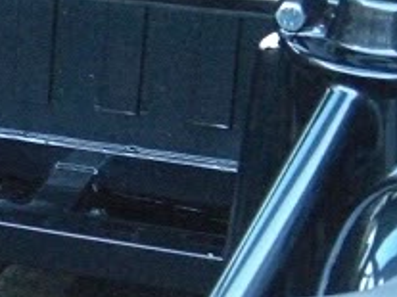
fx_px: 2155
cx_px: -198
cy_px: 207
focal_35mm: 188
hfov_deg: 10.2
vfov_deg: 7.9
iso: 800
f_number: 2.8
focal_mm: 7.9
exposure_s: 1/50
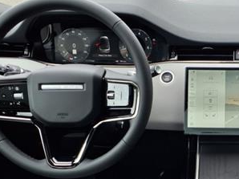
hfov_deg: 31.5
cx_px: 222
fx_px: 400
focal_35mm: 58
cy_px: 165
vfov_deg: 24.4
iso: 40
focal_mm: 3.58
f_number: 1.9
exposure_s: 1/263
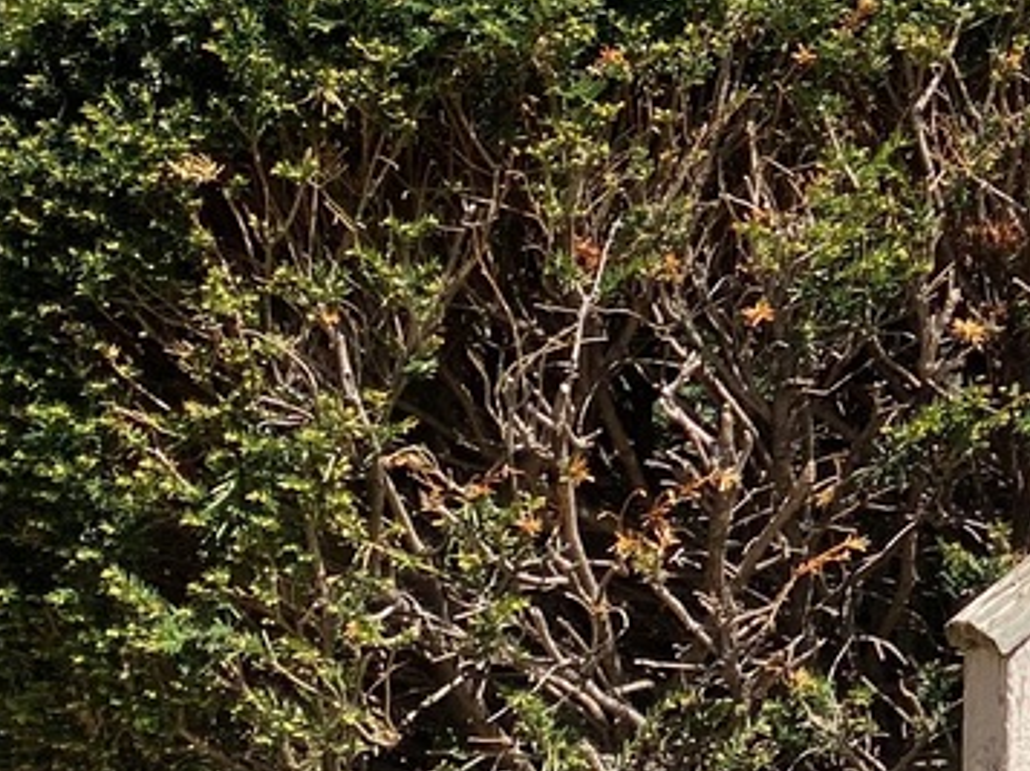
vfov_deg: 13.6
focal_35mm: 105
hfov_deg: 16.8
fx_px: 3121
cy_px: -219
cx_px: 1607
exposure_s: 1/1996
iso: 32
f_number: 1.8
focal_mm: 4.25
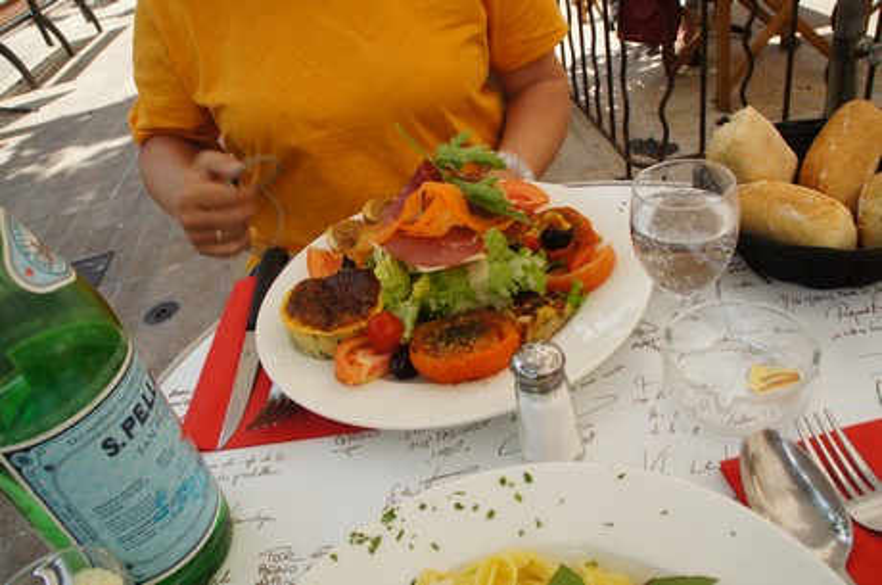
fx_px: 660
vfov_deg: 47.8
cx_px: 441
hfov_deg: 67.5
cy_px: 292
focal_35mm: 27
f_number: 11
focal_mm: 18
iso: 100
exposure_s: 1/50
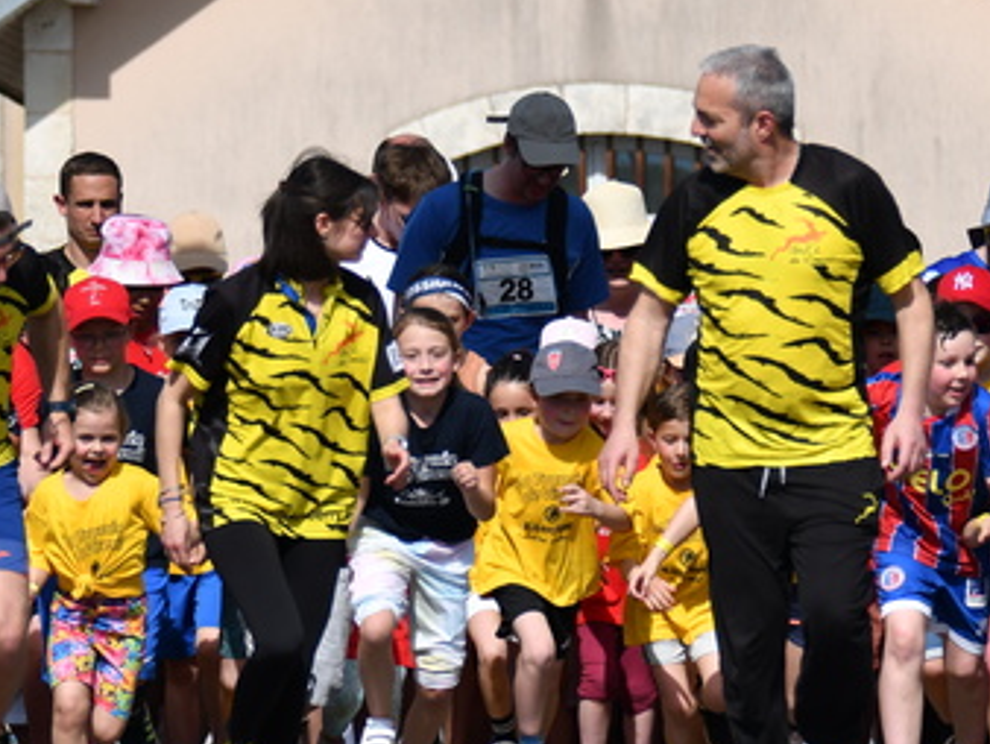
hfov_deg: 3.8
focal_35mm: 523
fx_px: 14972
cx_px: 539
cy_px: 524
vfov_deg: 2.8
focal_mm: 155
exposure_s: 1/1000
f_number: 5.3
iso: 110
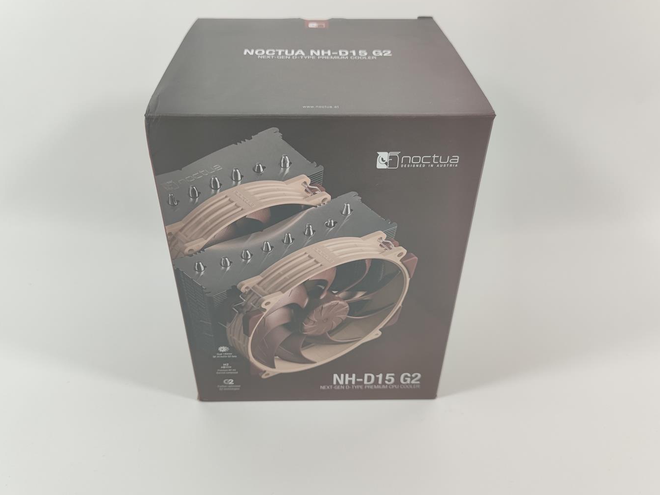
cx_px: 329
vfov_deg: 49.7
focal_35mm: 28
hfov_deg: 63.4
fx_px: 534
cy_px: 256
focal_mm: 6.78
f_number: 1.85
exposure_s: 1/100
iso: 77
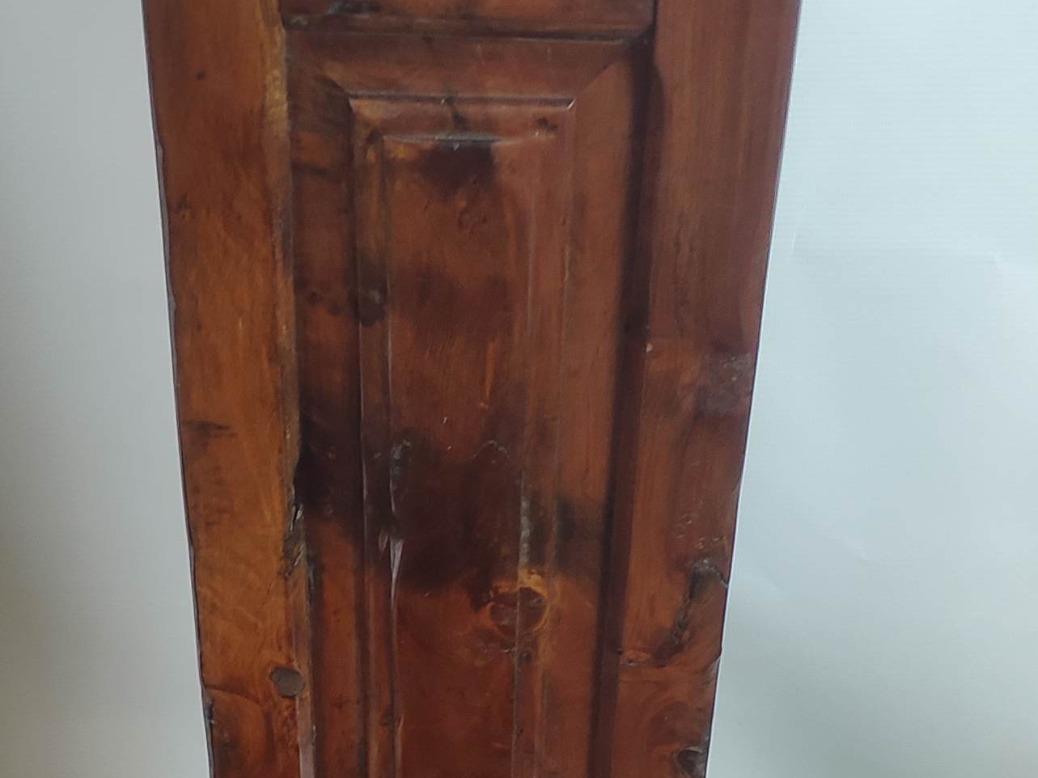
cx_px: 388
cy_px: 761
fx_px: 1979
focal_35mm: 66
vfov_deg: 21.5
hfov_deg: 29.3
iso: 221
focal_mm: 4.22
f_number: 1.8
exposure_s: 1/50
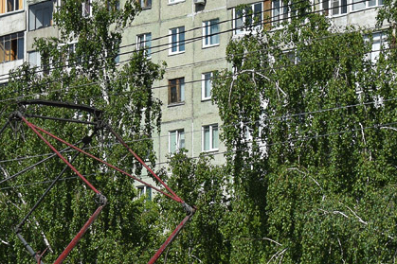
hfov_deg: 10.6
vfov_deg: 7.0
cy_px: 339
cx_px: 11
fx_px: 2132
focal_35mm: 193
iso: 200
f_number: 7.1
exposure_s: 1/1000
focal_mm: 45
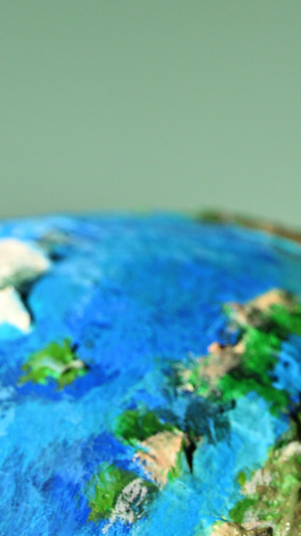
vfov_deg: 3.3
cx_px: 108
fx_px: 9234
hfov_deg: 1.9
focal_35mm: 651
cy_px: 921
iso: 100
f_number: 5
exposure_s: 1/125
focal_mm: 105
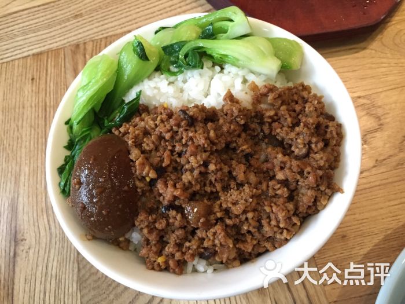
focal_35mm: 29
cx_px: 202
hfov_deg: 61.7
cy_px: 152
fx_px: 339
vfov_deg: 48.2
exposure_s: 1/25
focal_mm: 4.15
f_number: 2.2
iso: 250
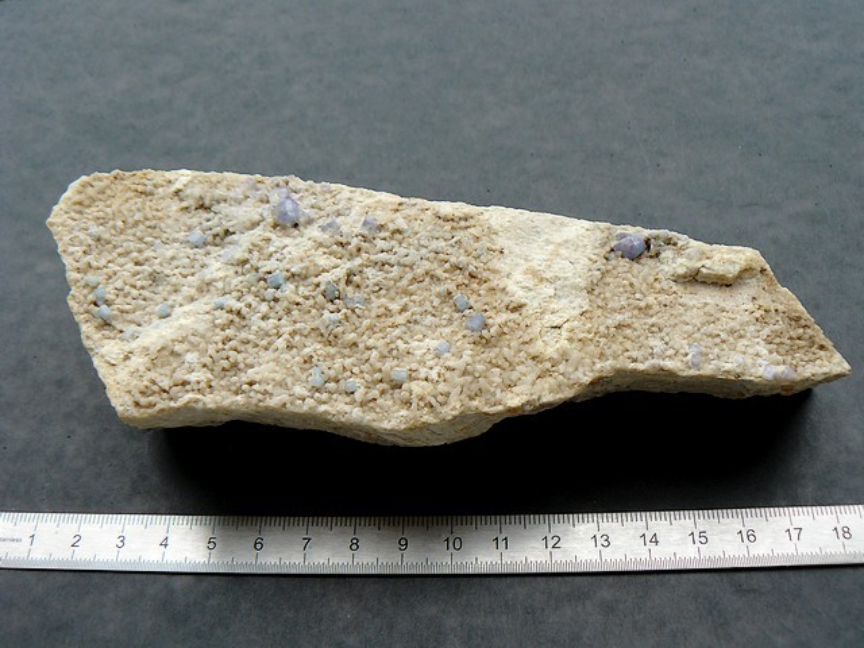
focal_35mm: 36
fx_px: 899
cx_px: 432
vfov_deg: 39.7
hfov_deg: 51.4
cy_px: 324
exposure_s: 1/100
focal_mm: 6
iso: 100
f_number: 4
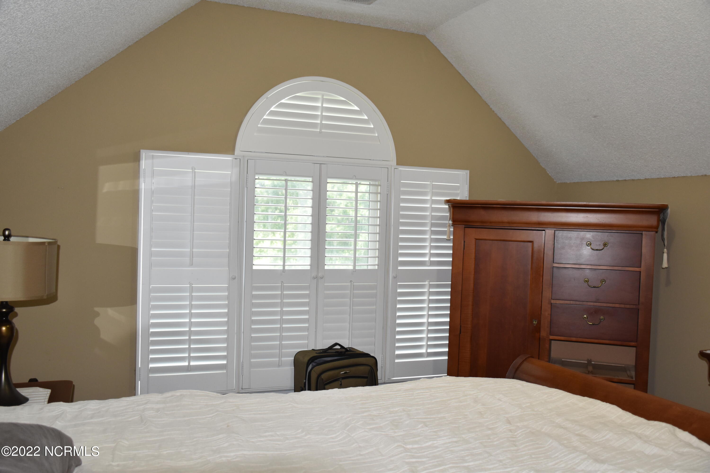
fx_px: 651
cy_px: 236
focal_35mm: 33
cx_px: 355
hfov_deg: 57.2
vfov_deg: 40.0
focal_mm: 22
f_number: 4
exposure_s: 1/60
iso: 800
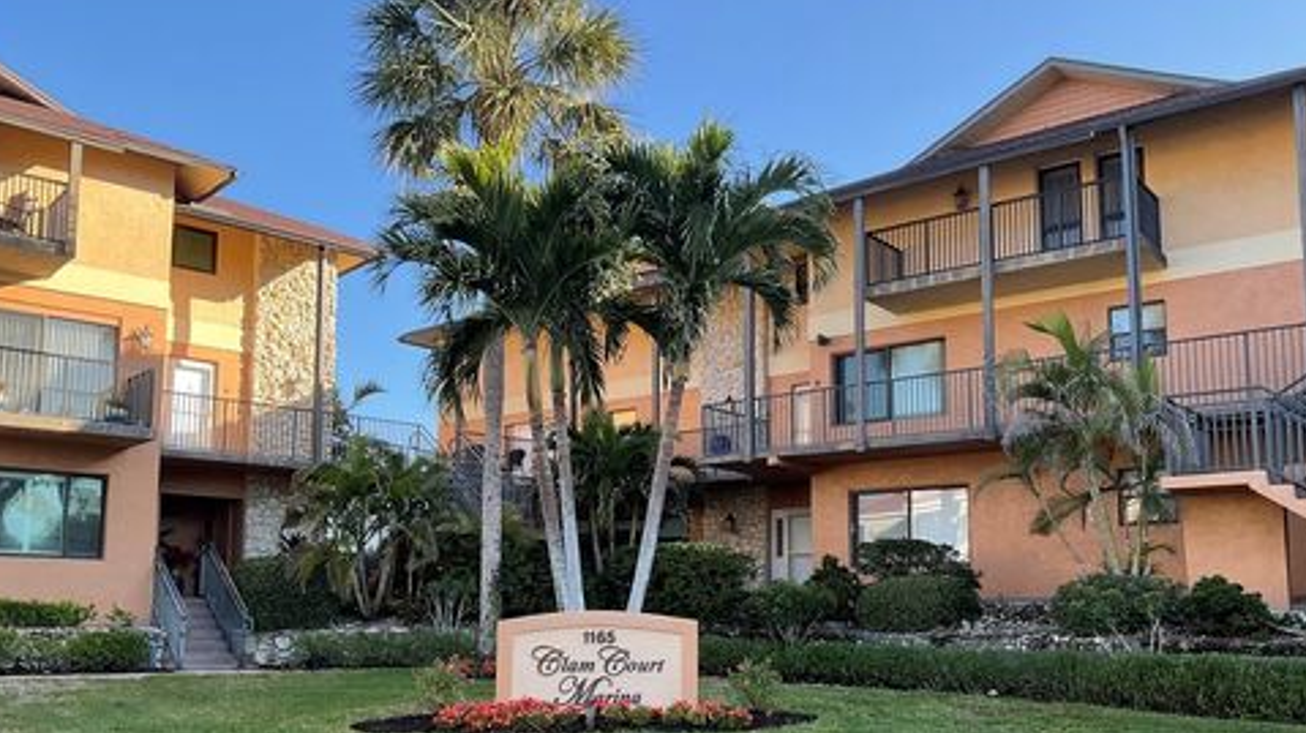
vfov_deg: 35.3
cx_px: 657
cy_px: 486
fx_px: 1142
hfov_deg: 59.5
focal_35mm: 33
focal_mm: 3
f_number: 1.8
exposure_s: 1/259
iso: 16
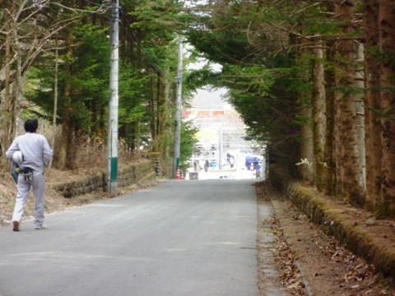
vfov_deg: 11.9
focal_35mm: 125
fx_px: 1426
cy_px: 148
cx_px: 198
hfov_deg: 15.8
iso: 200
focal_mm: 22
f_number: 5.9
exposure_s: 1/125
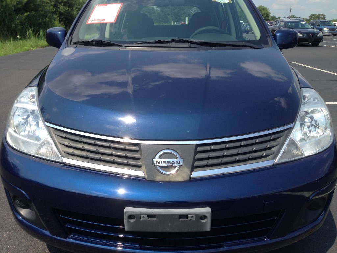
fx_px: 321
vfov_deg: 42.9
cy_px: 126
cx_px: 168
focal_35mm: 33
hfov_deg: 55.4
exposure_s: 1/1130
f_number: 2.4
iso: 50
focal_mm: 4.12
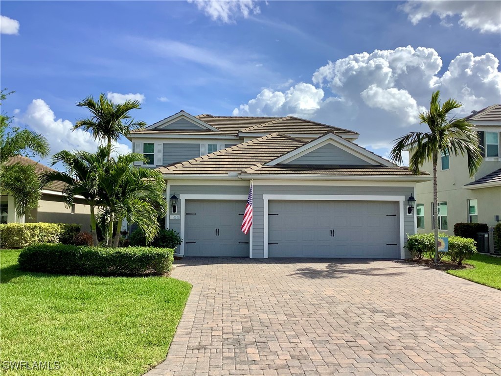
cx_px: 250
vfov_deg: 45.4
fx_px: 449
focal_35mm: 31
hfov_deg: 58.4
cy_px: 188
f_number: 2.4
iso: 25
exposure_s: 1/1631
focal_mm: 3.3
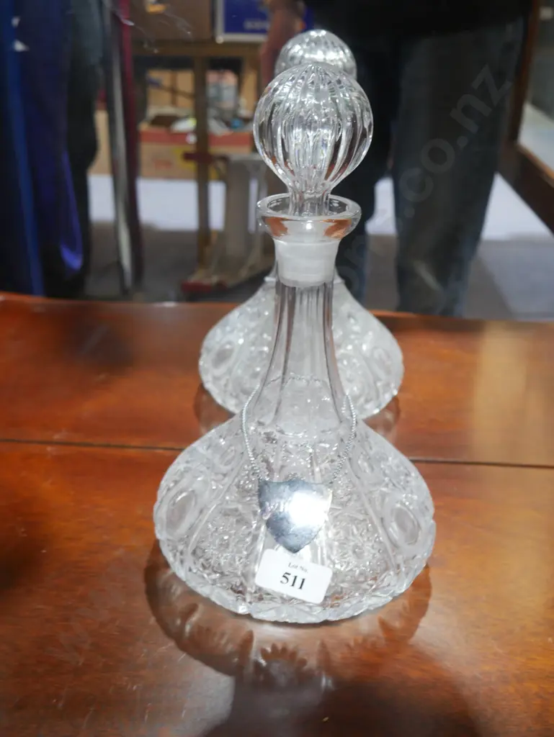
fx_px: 768
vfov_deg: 51.3
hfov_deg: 39.7
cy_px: 368
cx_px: 277
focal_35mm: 36
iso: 800
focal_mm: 18
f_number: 4
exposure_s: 1/60
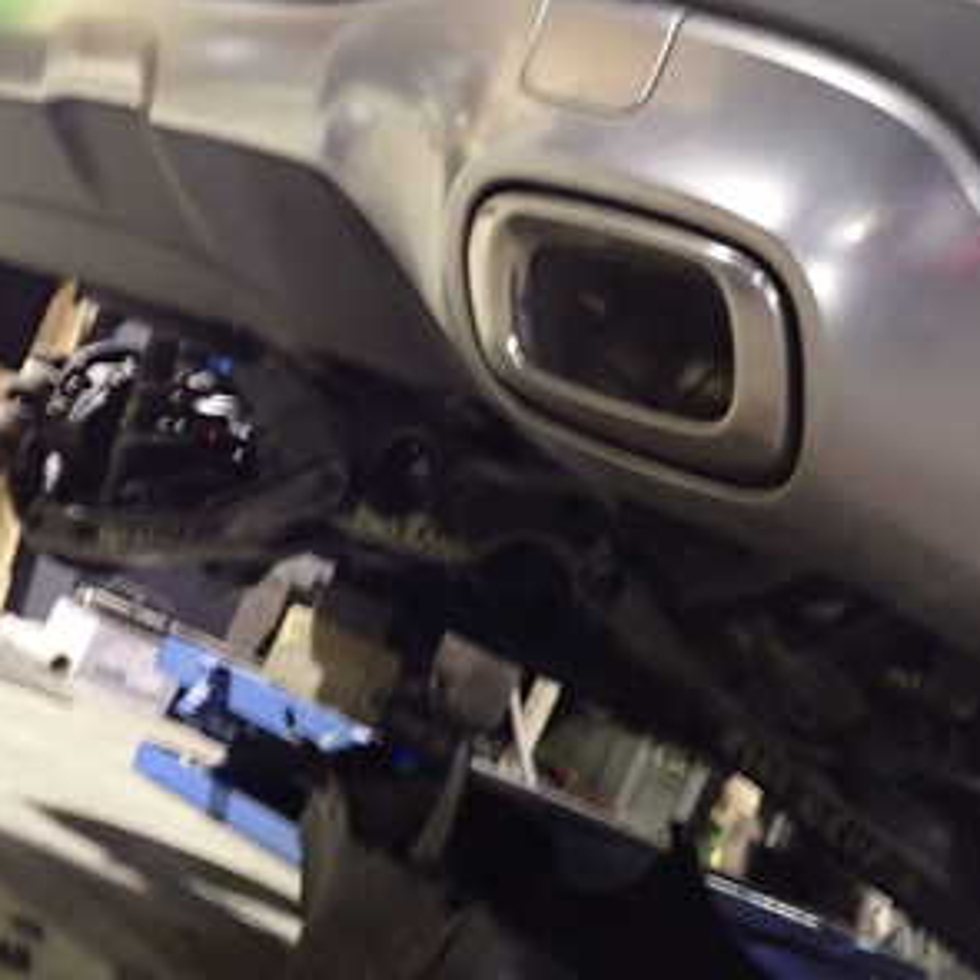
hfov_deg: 31.4
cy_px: 425
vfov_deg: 31.6
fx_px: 1730
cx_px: 326
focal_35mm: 54
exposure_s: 1/10
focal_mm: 5.4
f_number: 2.3
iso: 800
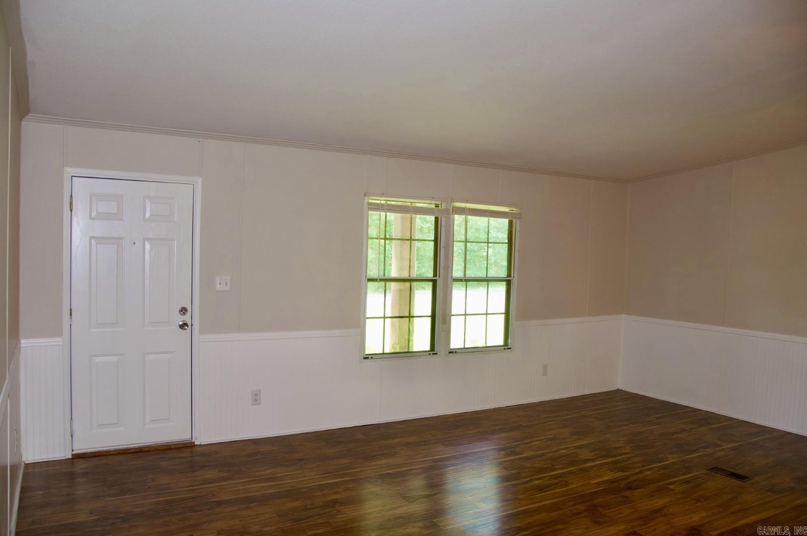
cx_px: 404
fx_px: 605
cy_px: 268
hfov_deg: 67.4
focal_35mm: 27
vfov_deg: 47.8
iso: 250
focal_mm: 18
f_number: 3.5
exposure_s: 1/40
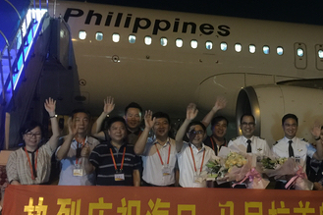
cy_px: 116
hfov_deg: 35.6
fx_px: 493
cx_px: 234
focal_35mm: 55
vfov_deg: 24.6
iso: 125
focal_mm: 4.15
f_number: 2.2
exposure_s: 1/4
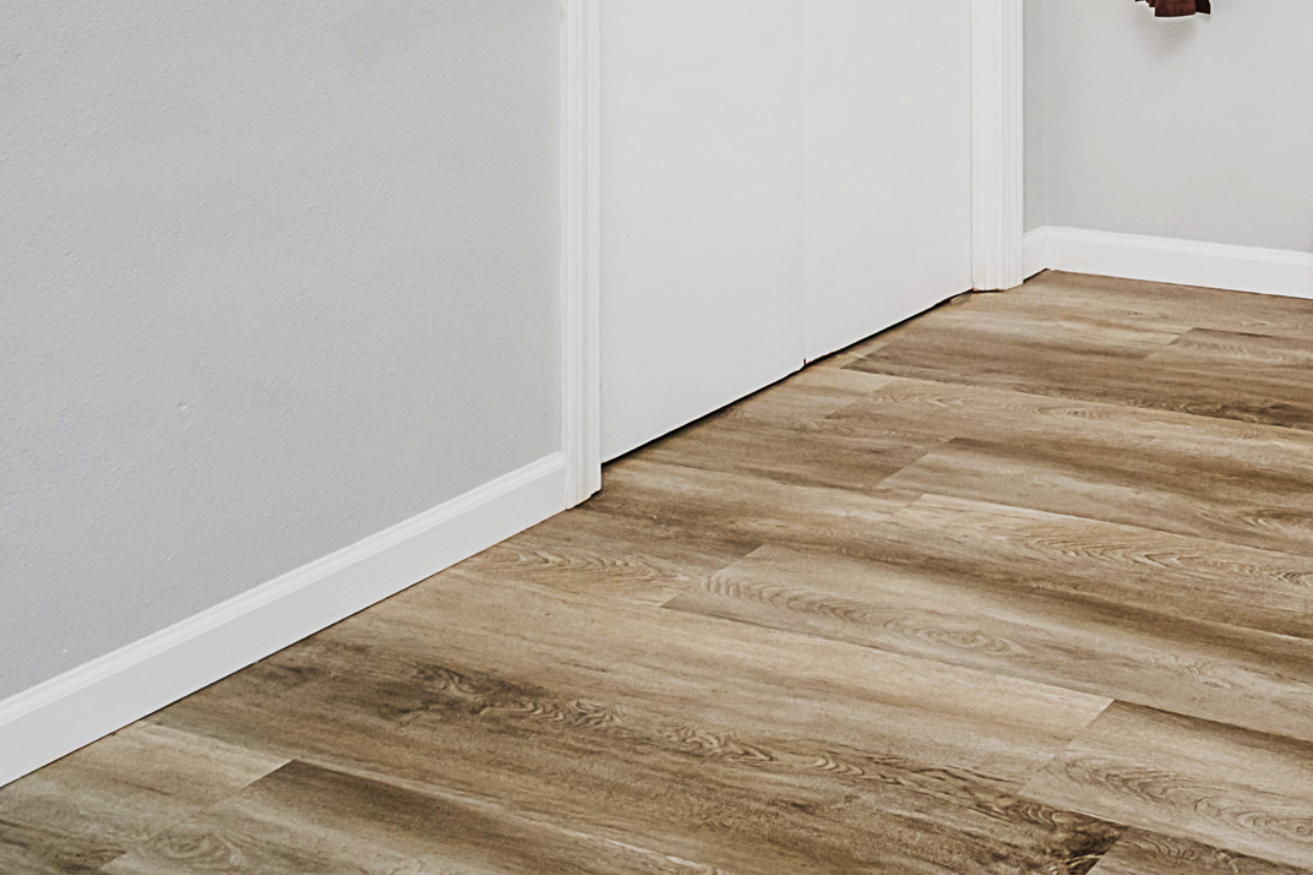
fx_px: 1568
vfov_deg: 26.5
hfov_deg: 35.7
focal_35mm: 43
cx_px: 1569
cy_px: -256
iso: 500
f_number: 4
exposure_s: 1/40
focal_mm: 10
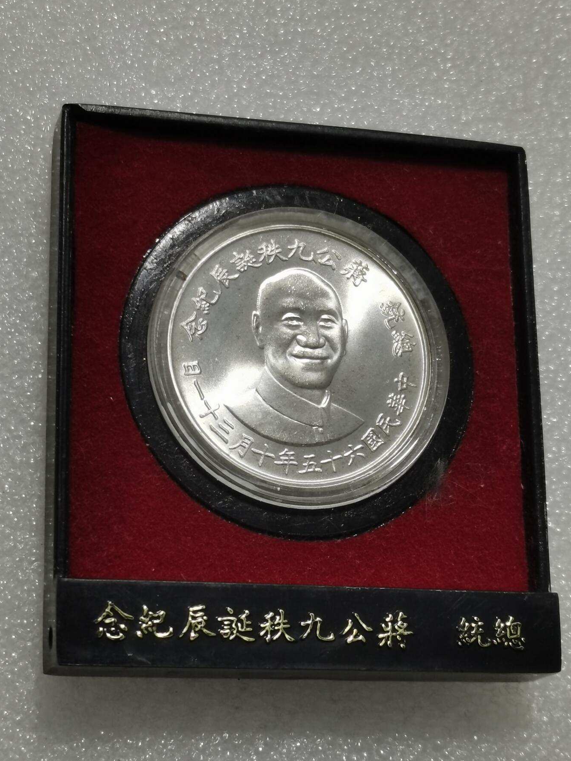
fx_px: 1760
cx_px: 287
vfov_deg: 24.4
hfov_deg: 18.4
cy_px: 382
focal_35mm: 80
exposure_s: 1/105
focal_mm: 5.58
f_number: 1.8
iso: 50
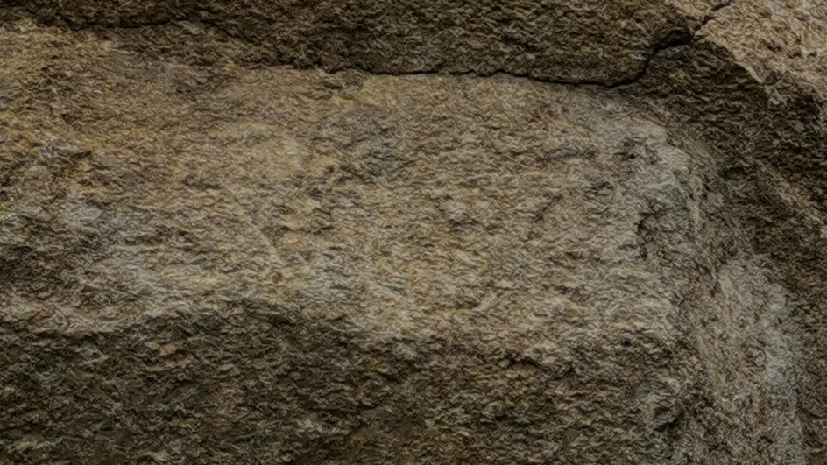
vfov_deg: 9.7
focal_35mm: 120
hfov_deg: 15.1
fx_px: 2631
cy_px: -277
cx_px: 1561
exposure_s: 1/1754
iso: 50
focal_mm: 4.75
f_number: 1.8
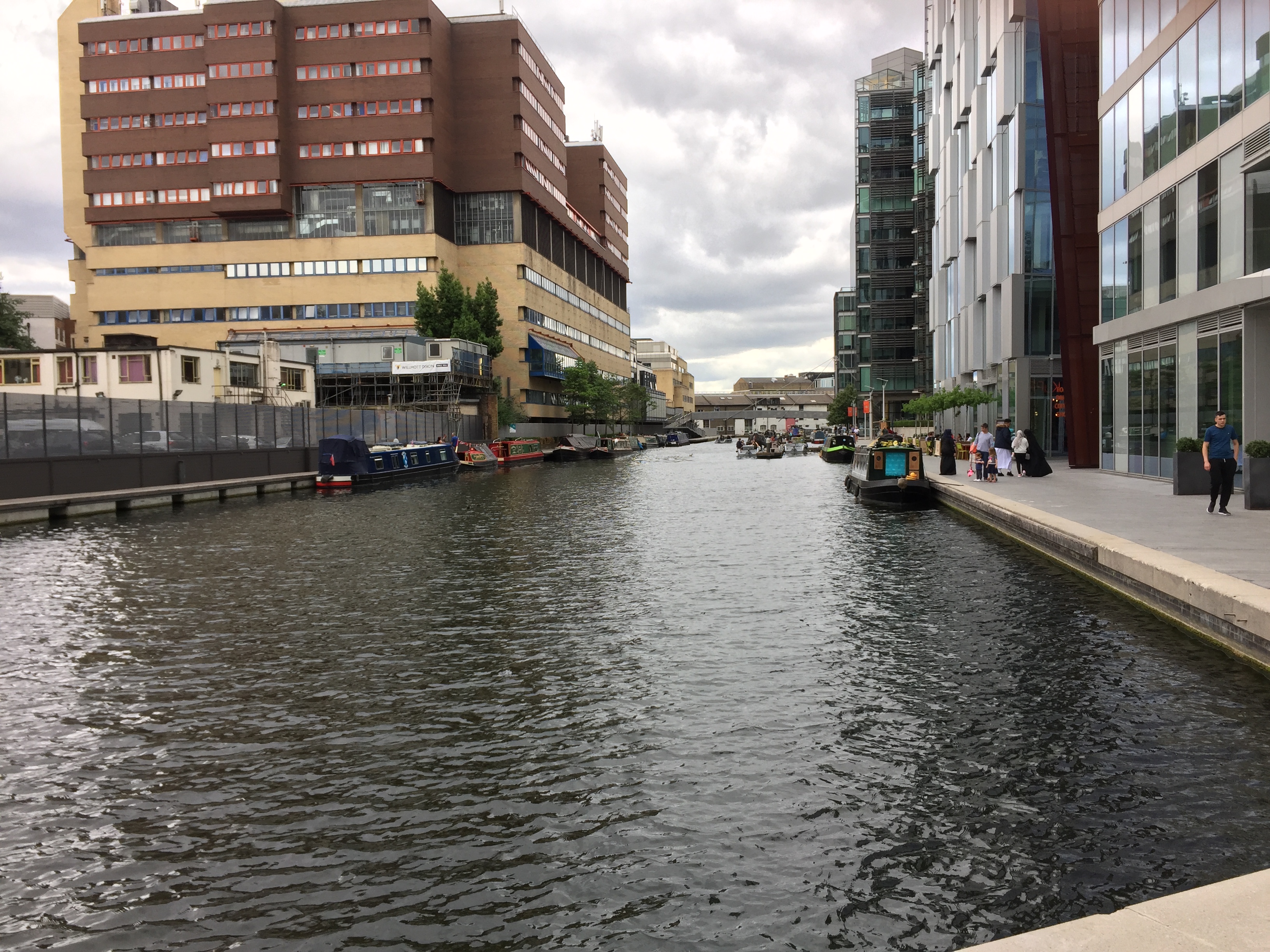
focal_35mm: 29
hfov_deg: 61.7
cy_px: 476
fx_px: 1064
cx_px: 635
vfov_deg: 48.2
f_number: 2.2
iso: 32
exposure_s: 1/370
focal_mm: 4.15
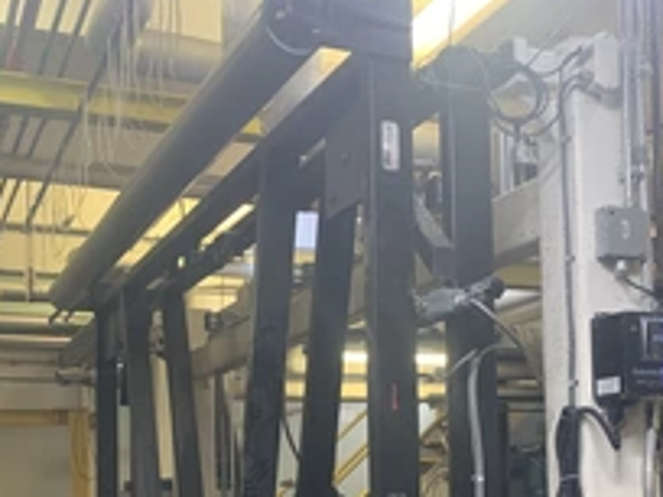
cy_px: 439
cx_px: 328
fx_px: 977
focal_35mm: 51
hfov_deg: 37.5
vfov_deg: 27.6
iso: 125
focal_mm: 4.25
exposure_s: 1/60
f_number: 1.8
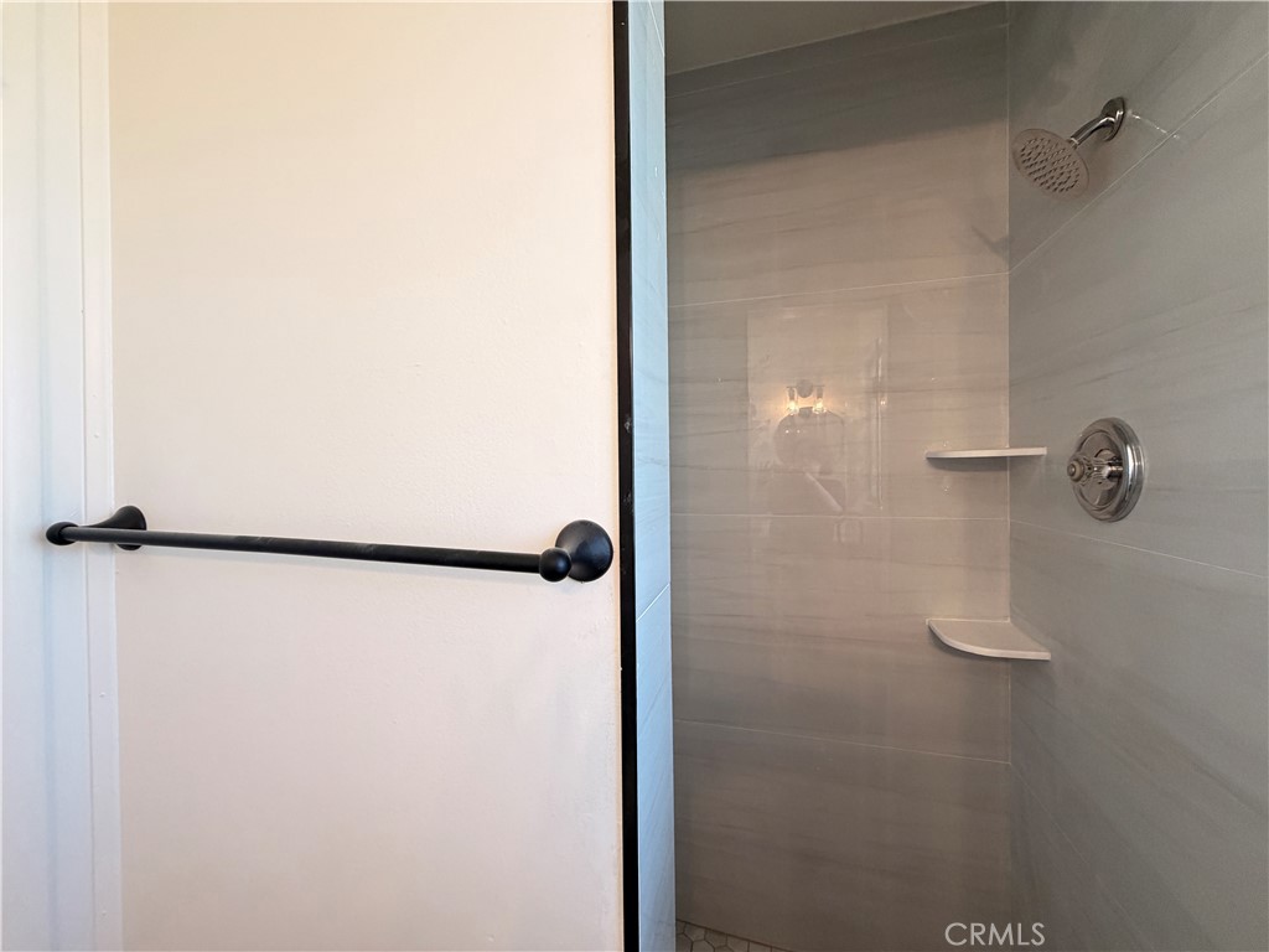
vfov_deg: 85.7
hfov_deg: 102.1
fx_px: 513
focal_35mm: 14
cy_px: 476
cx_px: 634
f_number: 2.2
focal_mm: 2.22
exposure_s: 1/120
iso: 250
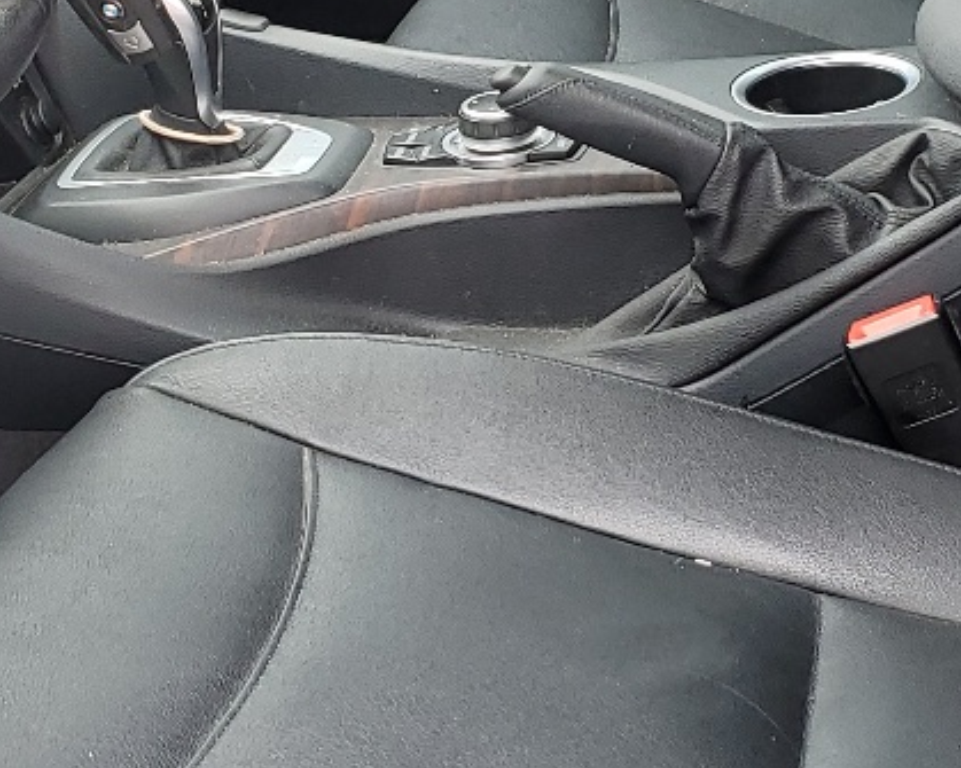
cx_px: 603
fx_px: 2758
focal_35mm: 97
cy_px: 312
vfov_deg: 15.8
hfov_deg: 19.7
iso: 50
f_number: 1.5
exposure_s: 1/133
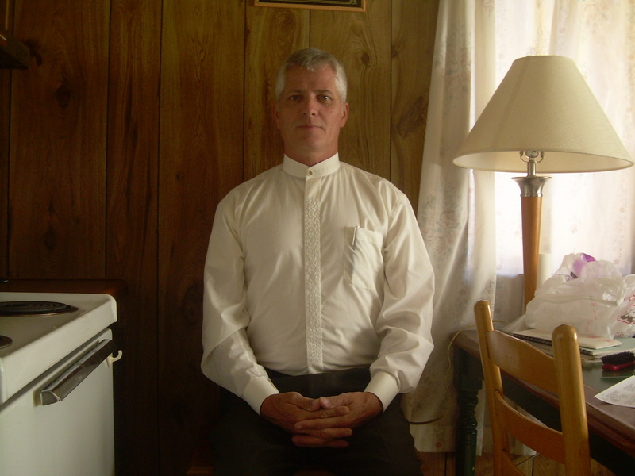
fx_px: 697
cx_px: 318
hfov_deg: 49.0
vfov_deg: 37.7
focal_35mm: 38
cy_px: 238
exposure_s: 1/60
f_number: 2.8
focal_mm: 6.3
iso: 141
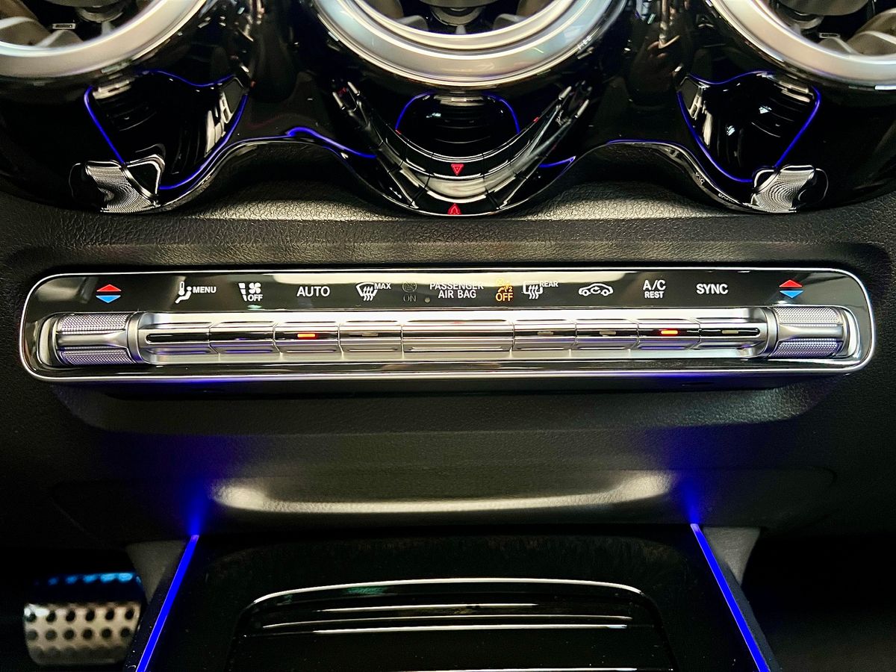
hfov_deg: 67.3
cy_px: 336
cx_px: 448
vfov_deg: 53.1
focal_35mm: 26
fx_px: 673
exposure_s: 1/47
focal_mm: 5.7
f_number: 1.5
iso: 500
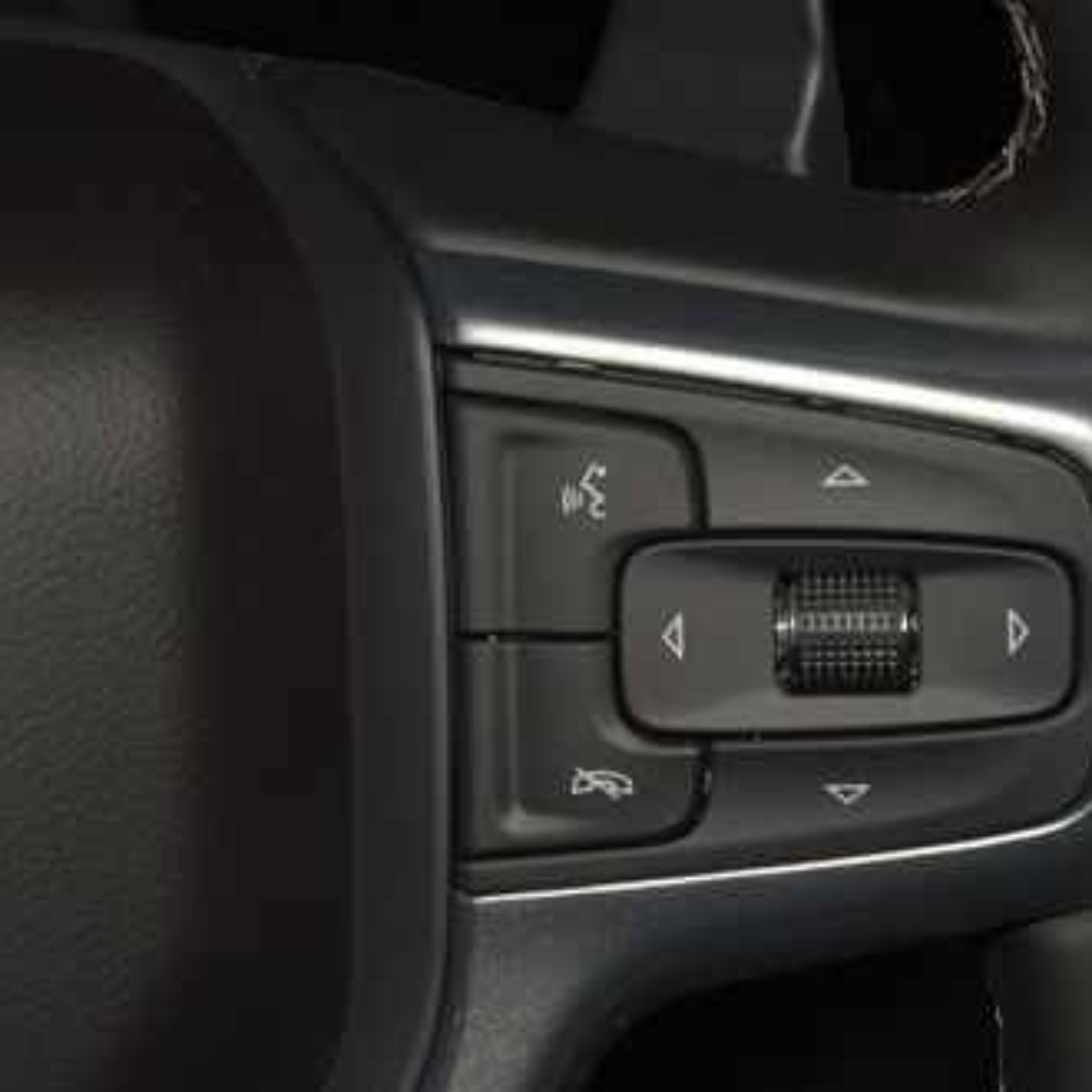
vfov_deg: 10.1
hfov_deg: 10.1
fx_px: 6174
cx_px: 685
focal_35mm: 173
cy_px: 442
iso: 100
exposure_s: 1/125
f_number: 8
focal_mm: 70
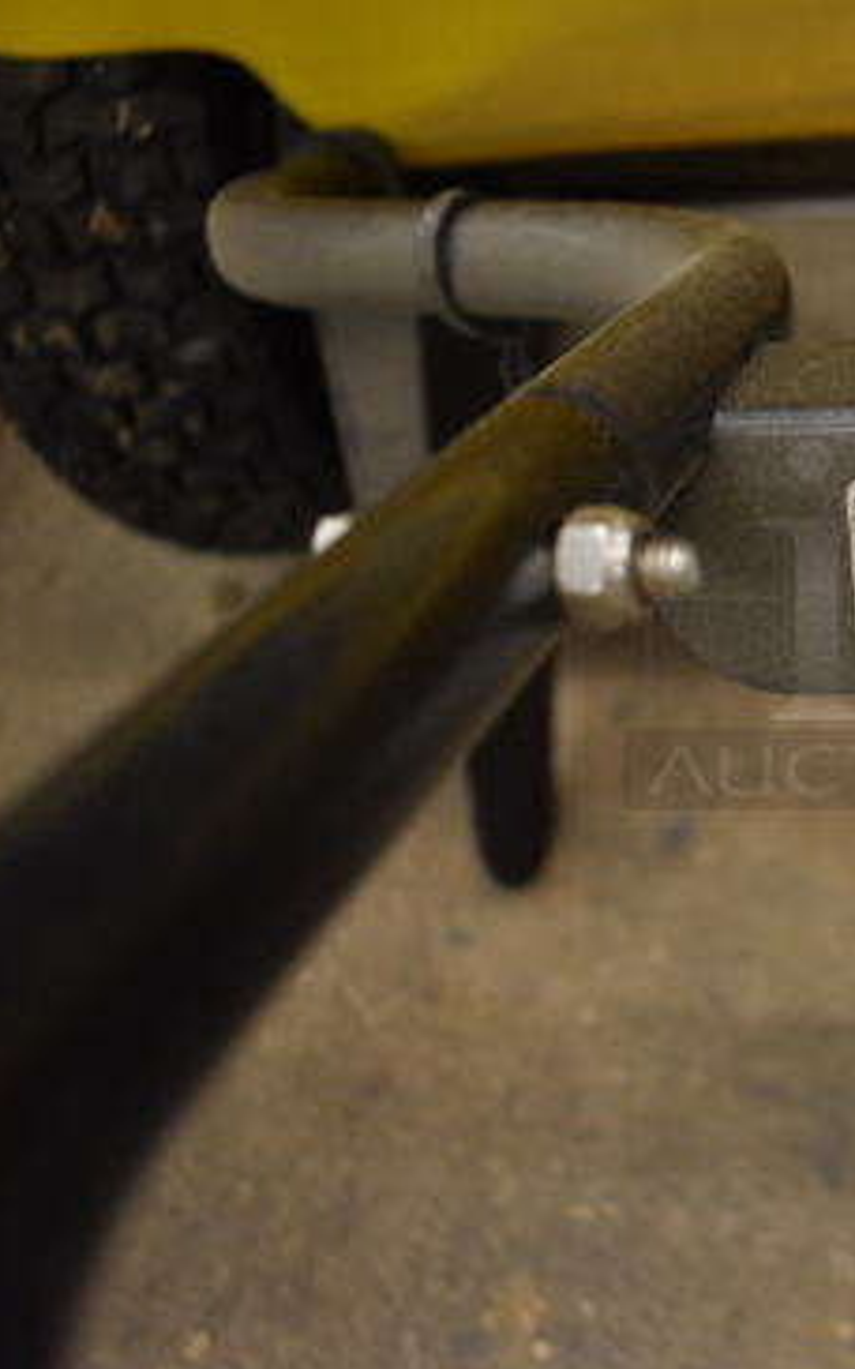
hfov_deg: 25.0
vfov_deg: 43.4
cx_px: 1042
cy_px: 611
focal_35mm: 46
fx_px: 1716
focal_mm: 18
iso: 2000
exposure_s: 1/60
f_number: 4
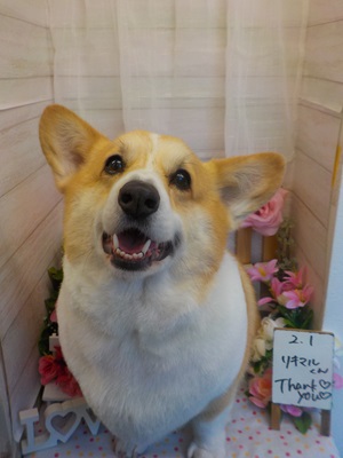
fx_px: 396
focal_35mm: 30
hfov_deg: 46.8
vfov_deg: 60.0
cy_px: 229
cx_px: 172
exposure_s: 1/50
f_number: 3.3
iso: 125
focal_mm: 4.1
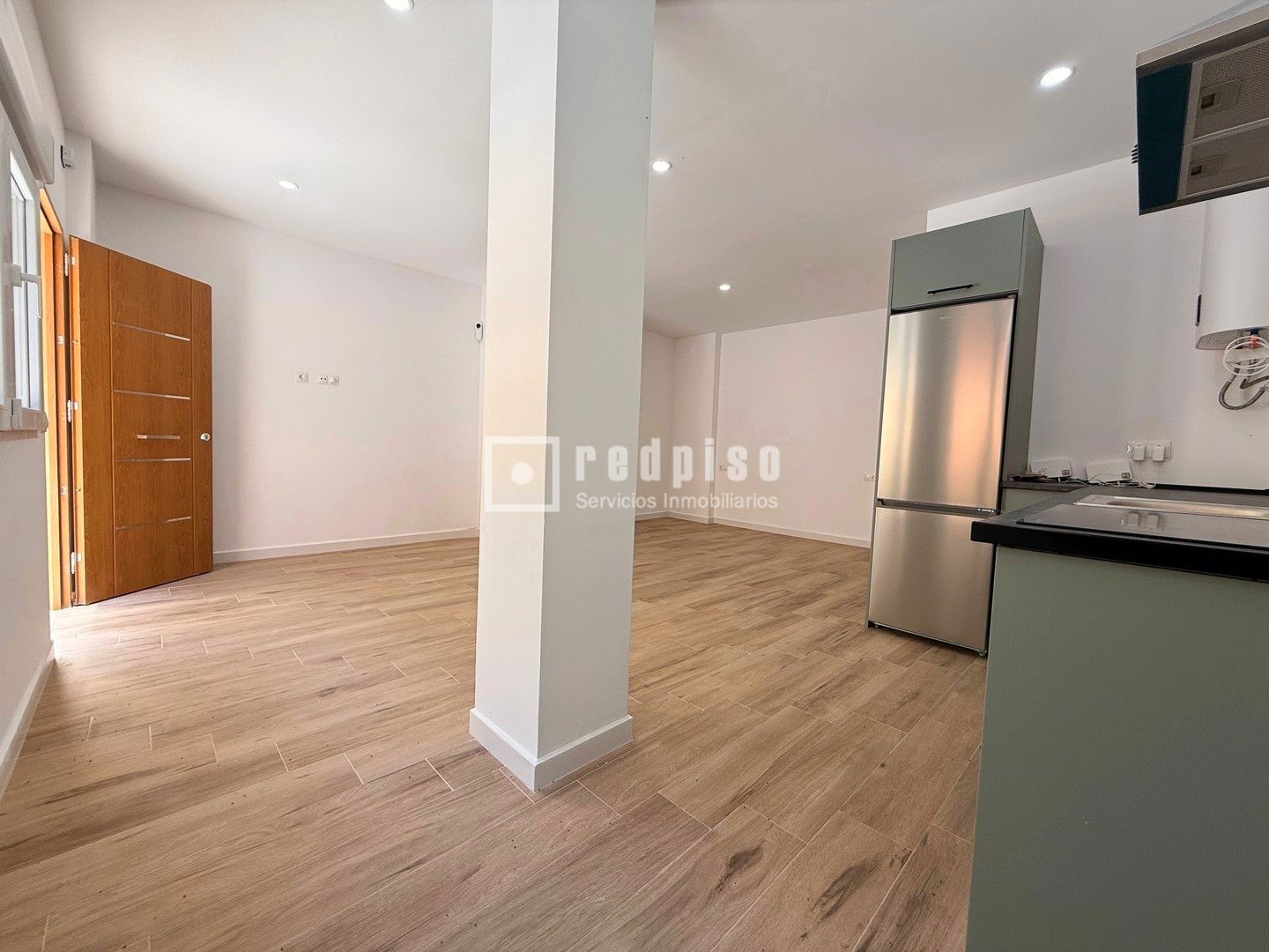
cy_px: 476
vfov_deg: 85.7
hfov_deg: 102.1
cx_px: 634
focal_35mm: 14
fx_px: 513
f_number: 2.2
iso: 50
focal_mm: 2.22
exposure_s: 1/99
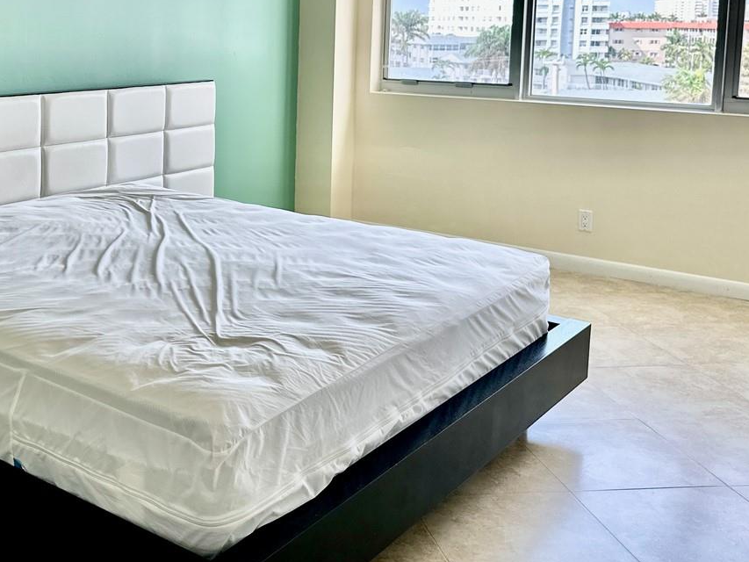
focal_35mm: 45
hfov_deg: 40.6
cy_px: 138
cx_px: 168
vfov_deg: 31.6
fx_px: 974
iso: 80
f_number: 1.78
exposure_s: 1/587
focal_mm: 6.86
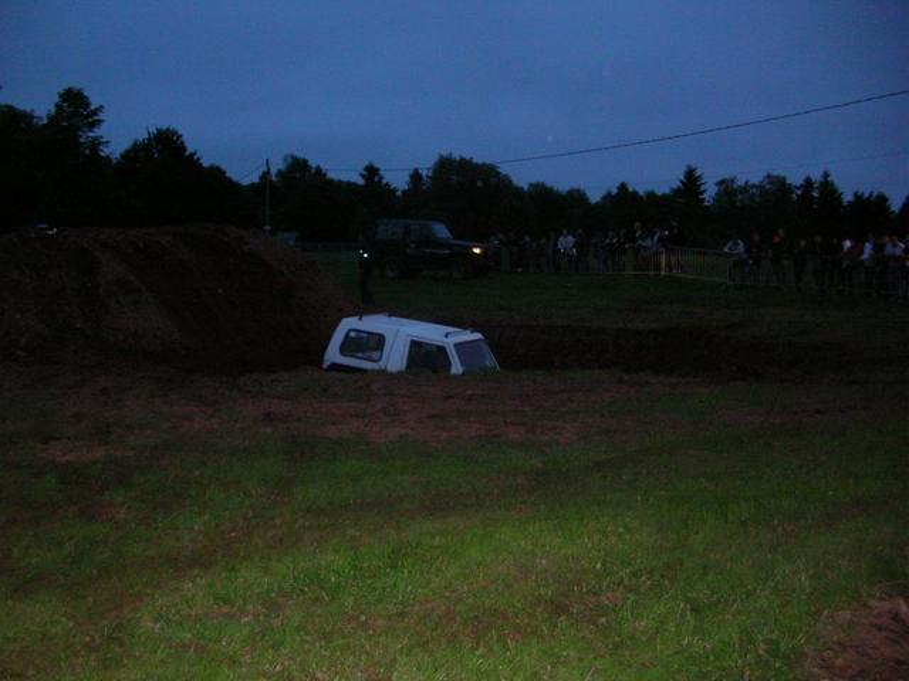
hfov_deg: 52.6
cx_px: 454
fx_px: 919
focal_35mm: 35
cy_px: 340
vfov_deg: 40.7
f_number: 2.8
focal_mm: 5.8
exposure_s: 1/60.1
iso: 200
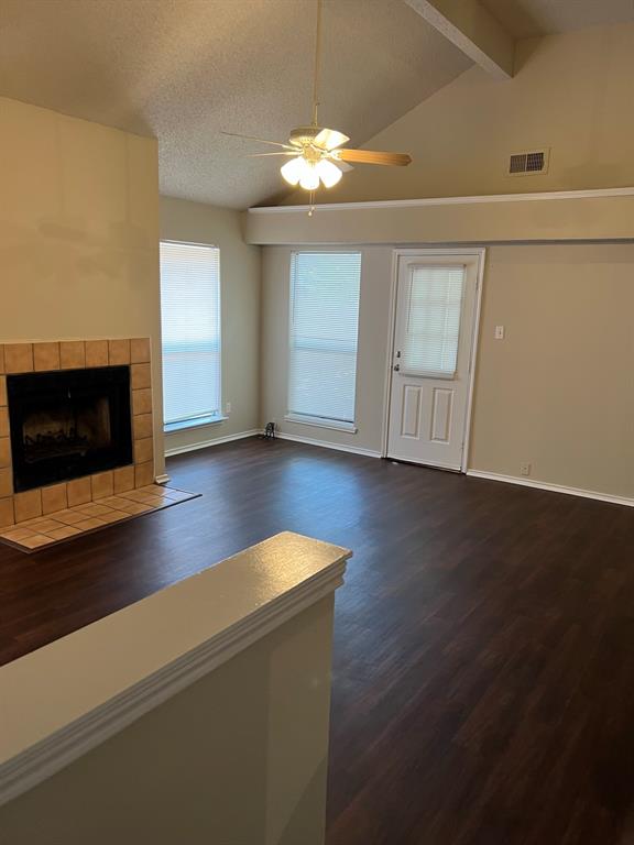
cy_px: 422
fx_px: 635
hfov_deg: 53.1
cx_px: 317
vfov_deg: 67.3
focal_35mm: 26
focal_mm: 5.7
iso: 160
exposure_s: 1/60
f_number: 1.5
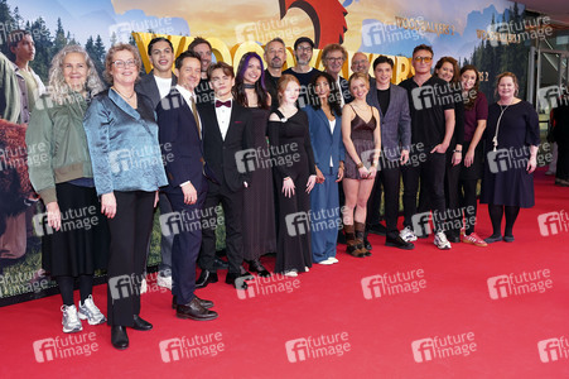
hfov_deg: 57.3
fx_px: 521
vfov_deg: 39.9
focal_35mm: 33
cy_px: 190
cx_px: 284
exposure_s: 1/250
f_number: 4.5
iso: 1250
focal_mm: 33
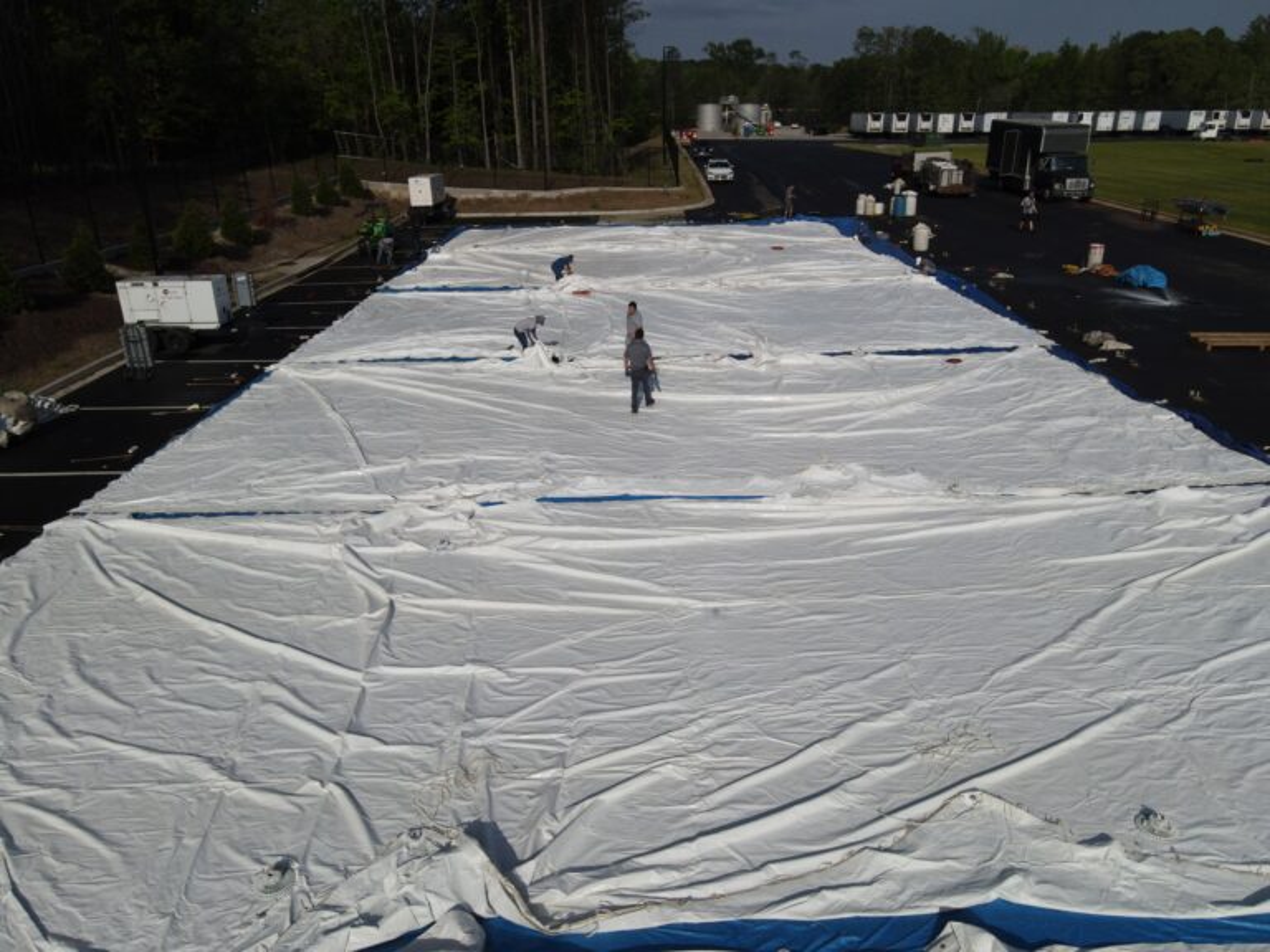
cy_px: 476
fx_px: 881
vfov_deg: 56.8
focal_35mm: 24
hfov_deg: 71.6
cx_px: 635
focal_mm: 4.5
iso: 100
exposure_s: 1/3000
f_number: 2.8
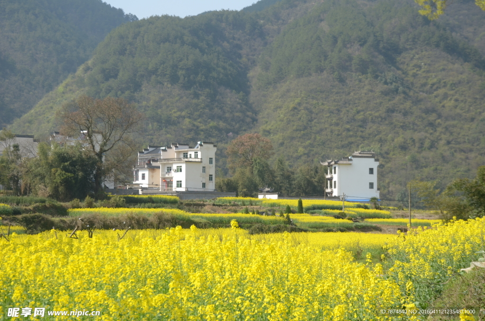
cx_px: 242
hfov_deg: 26.0
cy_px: 160
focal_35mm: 78
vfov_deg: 17.4
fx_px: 1049
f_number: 8
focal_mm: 52
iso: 160
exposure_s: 1/250
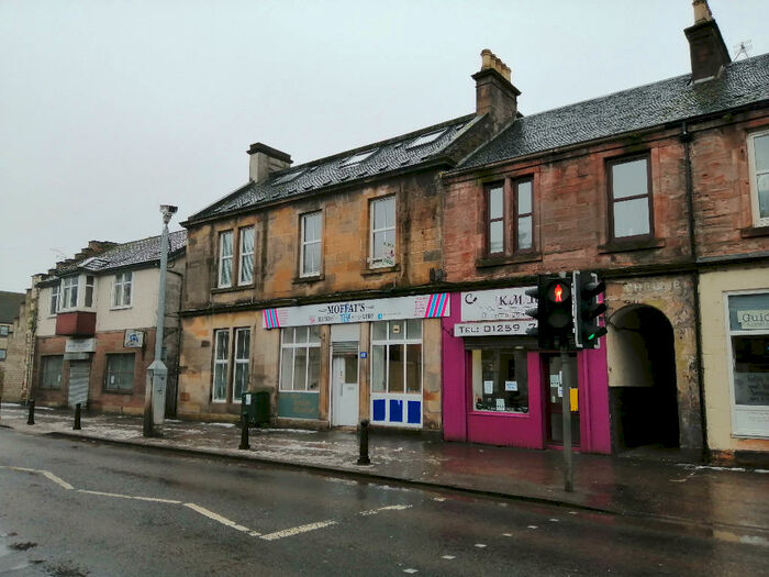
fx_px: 578
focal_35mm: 26
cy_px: 288
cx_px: 384
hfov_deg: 67.3
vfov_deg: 53.1
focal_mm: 3.6
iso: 50
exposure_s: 1/280
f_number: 1.8
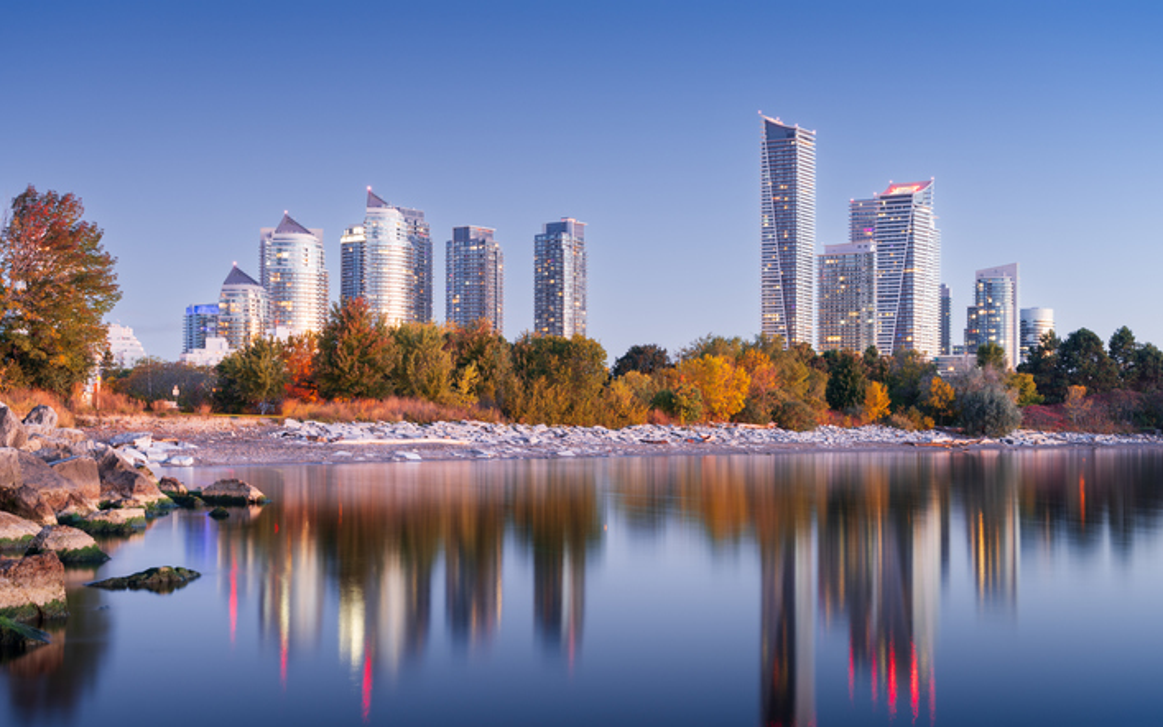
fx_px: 1522
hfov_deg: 41.8
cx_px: 582
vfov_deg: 26.9
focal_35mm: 48
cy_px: 396
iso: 100
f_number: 6.3
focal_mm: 46
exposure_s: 30
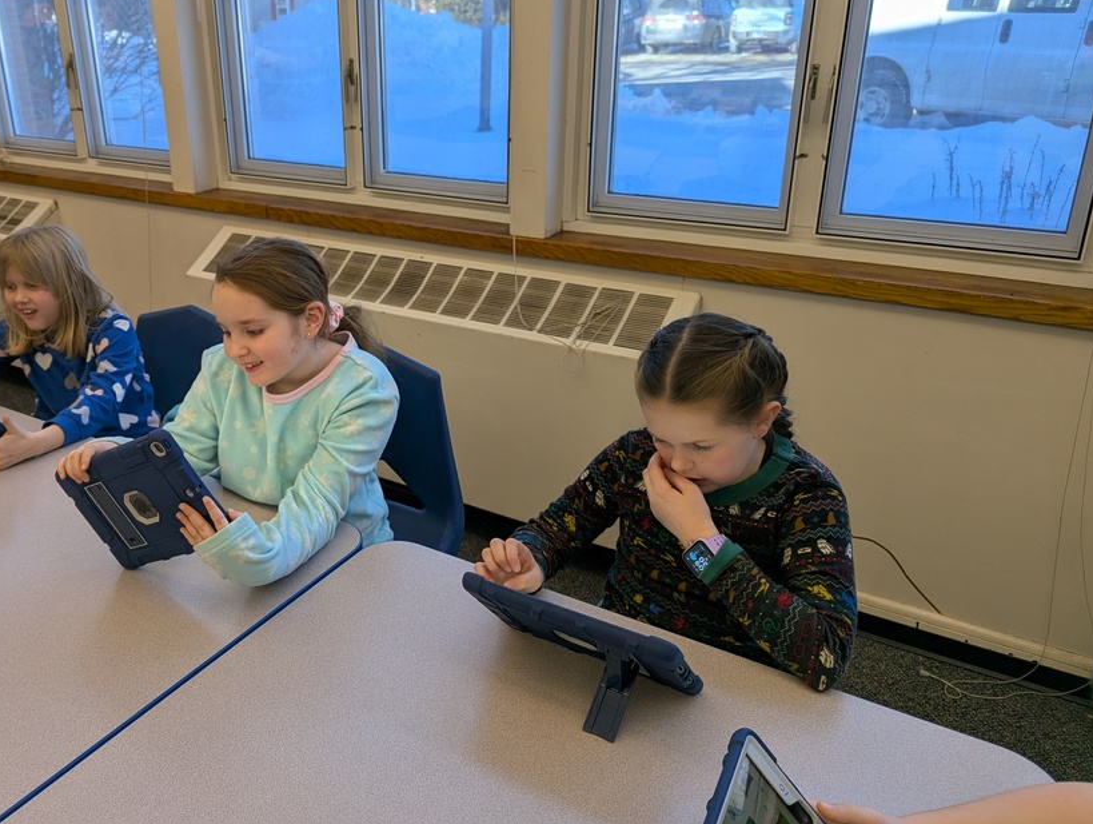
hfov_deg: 59.2
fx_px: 949
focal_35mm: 30
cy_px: 380
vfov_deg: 46.9
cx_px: 415
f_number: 1.85
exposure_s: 1/117
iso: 49
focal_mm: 6.81
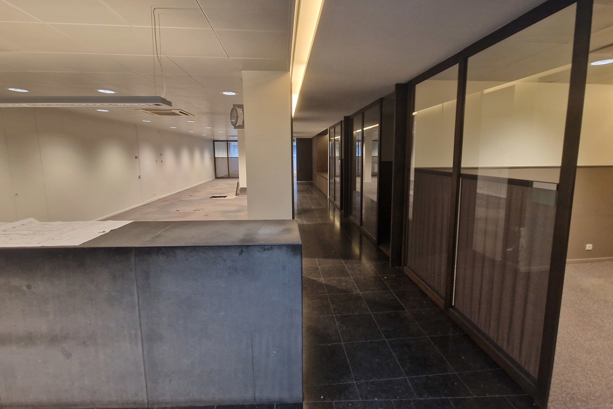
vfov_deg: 80.9
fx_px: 238
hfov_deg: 104.2
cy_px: 181
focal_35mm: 14
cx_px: 312
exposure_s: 1/50
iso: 320
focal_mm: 2.2
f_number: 2.2
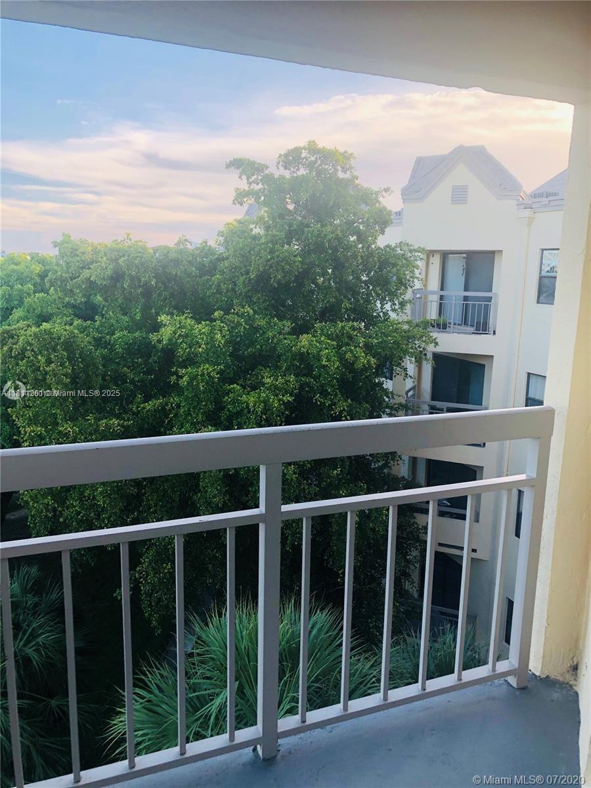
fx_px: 637
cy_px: 394
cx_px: 296
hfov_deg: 49.7
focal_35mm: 28
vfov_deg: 63.4
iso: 20
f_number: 1.8
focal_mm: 3.99
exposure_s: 1/258
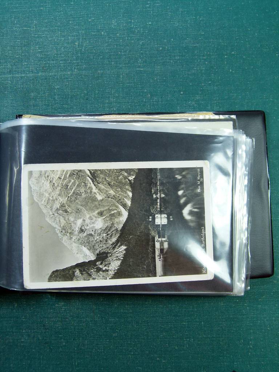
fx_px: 387
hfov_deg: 39.7
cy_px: 186
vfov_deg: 51.4
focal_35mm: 36
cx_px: 140
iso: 100
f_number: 3.1
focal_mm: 6.5
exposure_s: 1/60
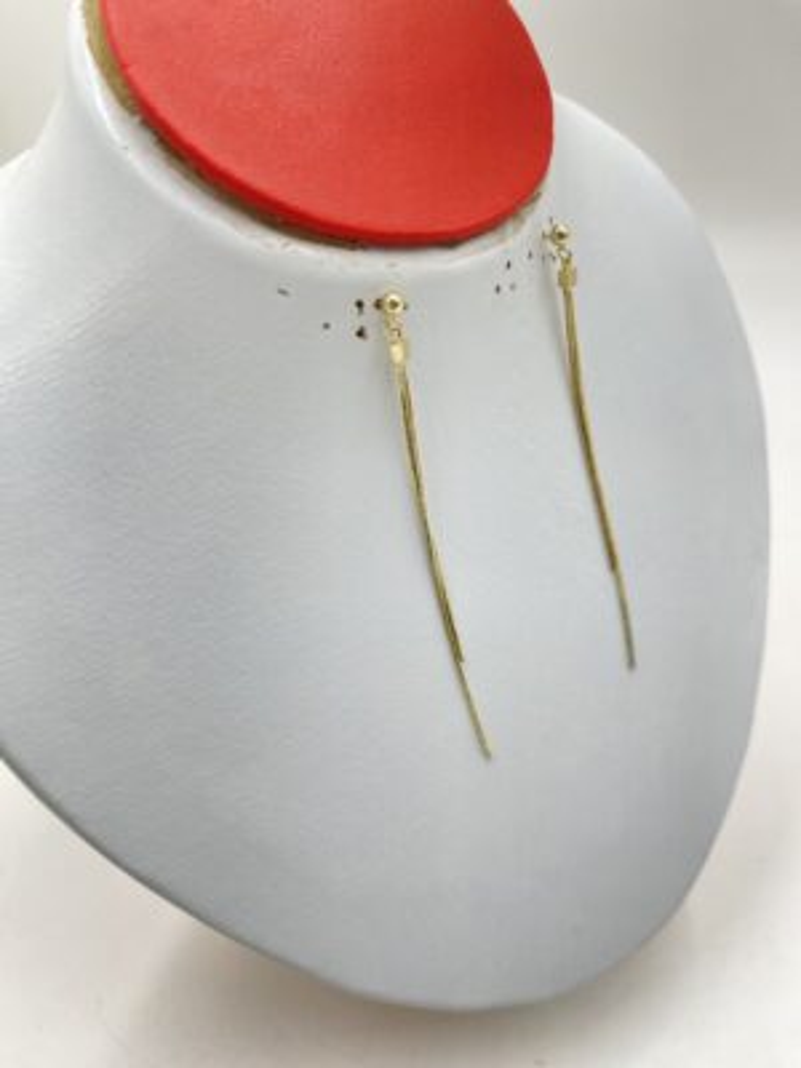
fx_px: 771
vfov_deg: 69.4
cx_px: 400
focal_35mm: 25
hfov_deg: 54.9
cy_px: 534
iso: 40
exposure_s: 1/121
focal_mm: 5.1
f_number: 1.6
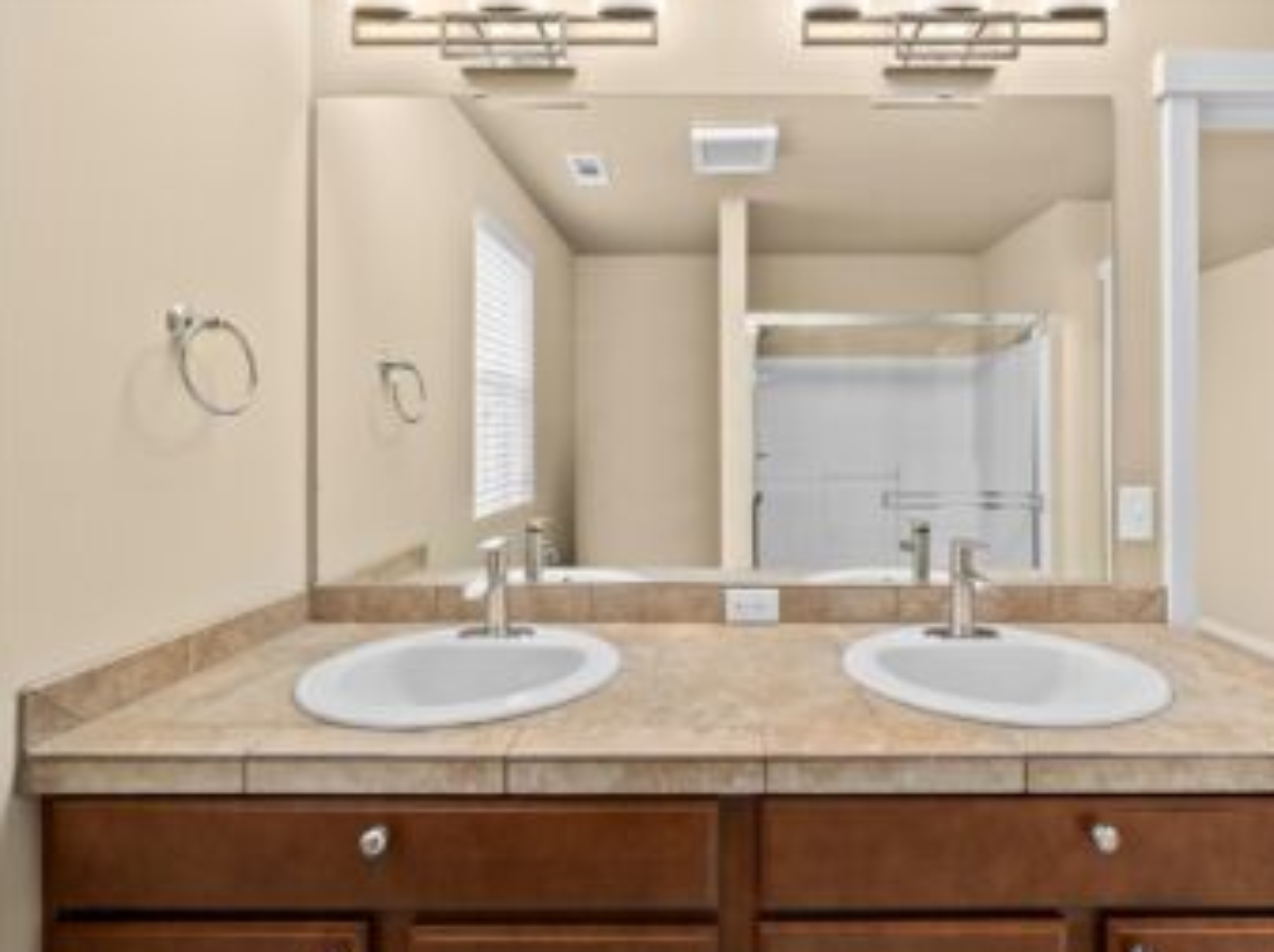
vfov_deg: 78.0
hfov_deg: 93.6
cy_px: 482
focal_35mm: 16
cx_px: 749
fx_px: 588
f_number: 7.1
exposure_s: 1/5
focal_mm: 14
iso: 1000
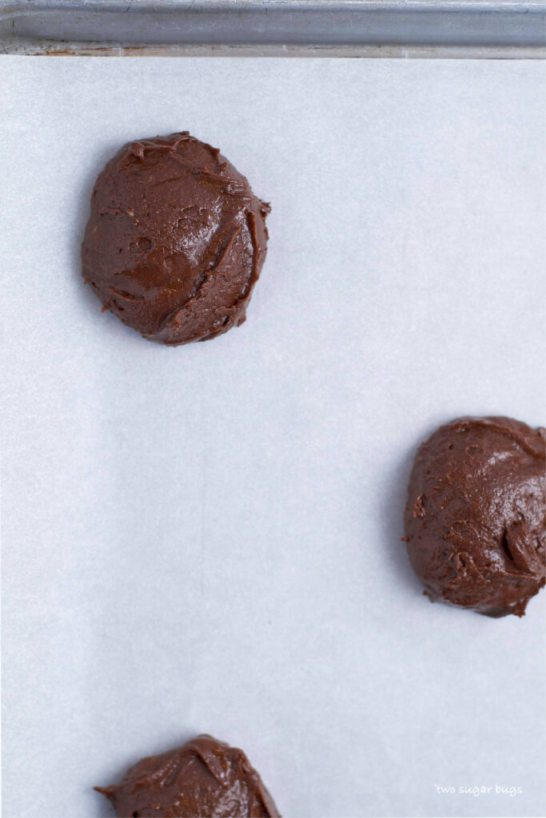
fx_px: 1706
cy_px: 409
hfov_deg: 18.2
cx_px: 273
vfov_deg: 27.0
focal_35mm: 75
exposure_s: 1/100
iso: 100
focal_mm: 50
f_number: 2.8
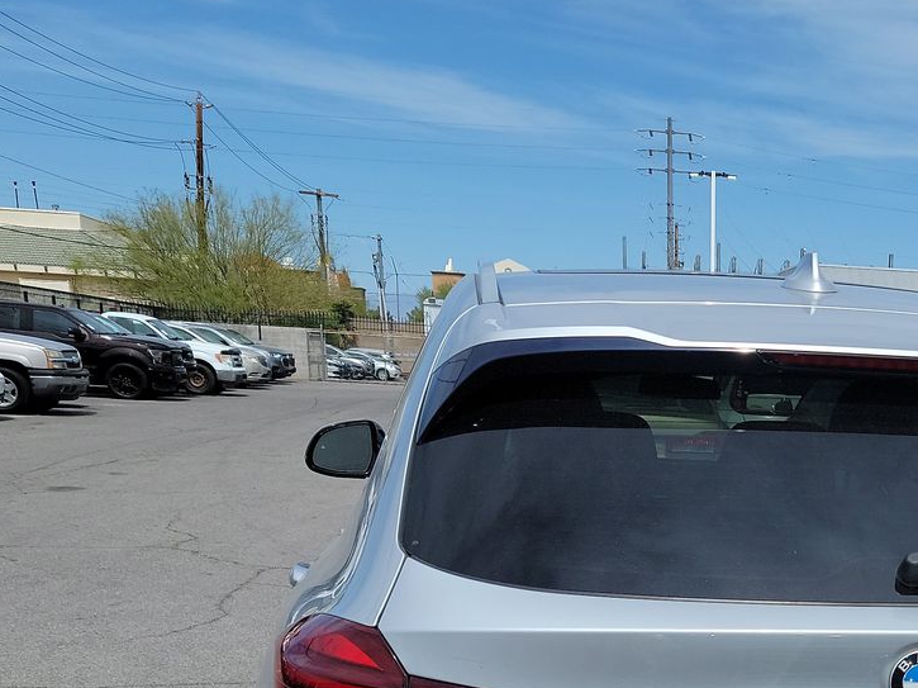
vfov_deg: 25.6
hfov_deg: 34.0
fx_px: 1405
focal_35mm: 53
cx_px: 847
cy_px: 742
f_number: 1.8
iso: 50
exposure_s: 1/1645
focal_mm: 6.7
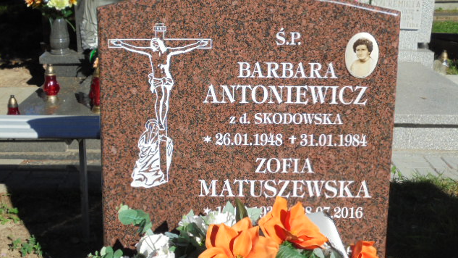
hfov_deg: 38.5
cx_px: 227
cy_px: 87
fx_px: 656
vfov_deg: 22.1
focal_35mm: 54
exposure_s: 1/640
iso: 100
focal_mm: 8.9
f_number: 4.8
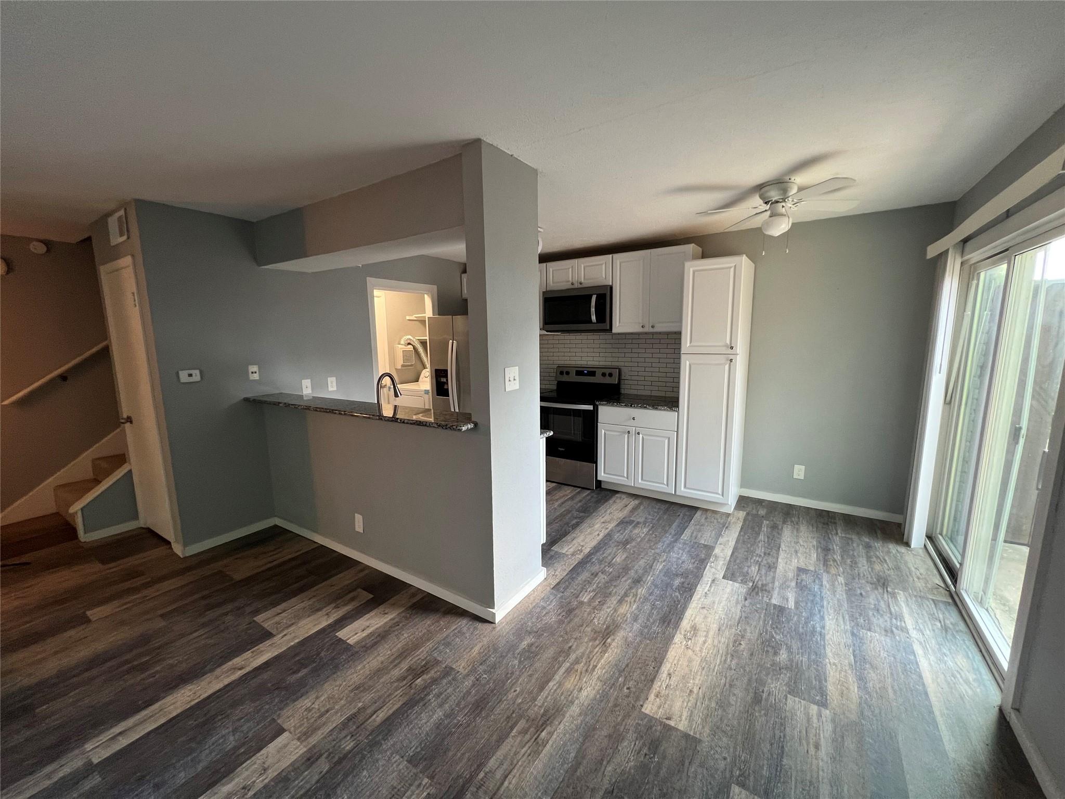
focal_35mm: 13
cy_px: 400
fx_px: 400
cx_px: 532
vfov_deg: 89.9
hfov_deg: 106.2
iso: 125
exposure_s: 1/60
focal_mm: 1.57
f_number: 1.8
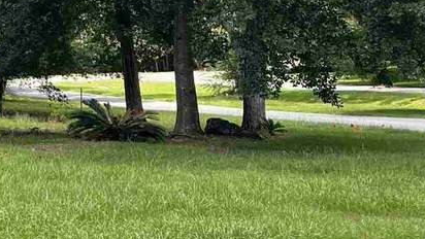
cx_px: -226
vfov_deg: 13.2
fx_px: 992
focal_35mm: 88
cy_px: -77
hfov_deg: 20.4
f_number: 1.5
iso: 50
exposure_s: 1/932
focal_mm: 5.7
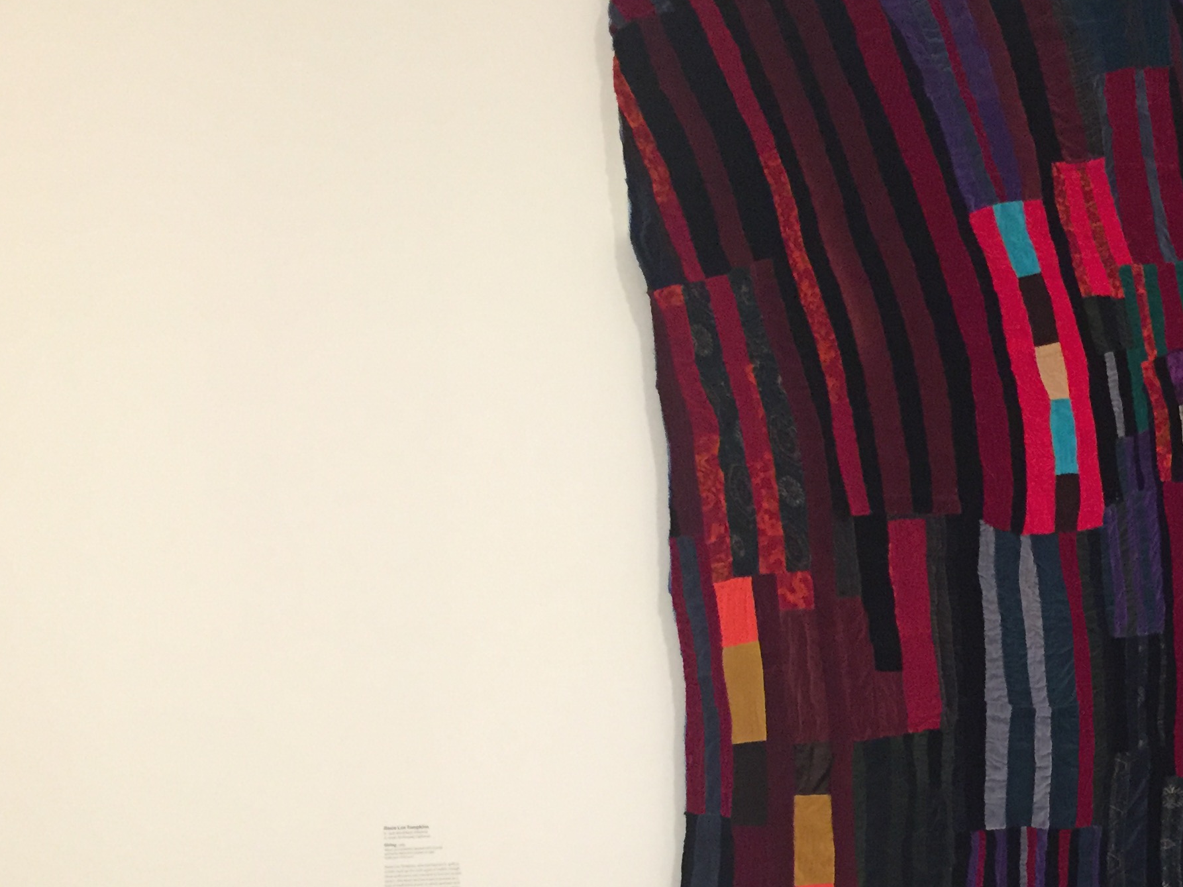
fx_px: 1811
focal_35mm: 53
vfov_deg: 27.3
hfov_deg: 34.7
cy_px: 611
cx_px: 1002
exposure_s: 1/15
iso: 320
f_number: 2.2
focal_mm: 4.15
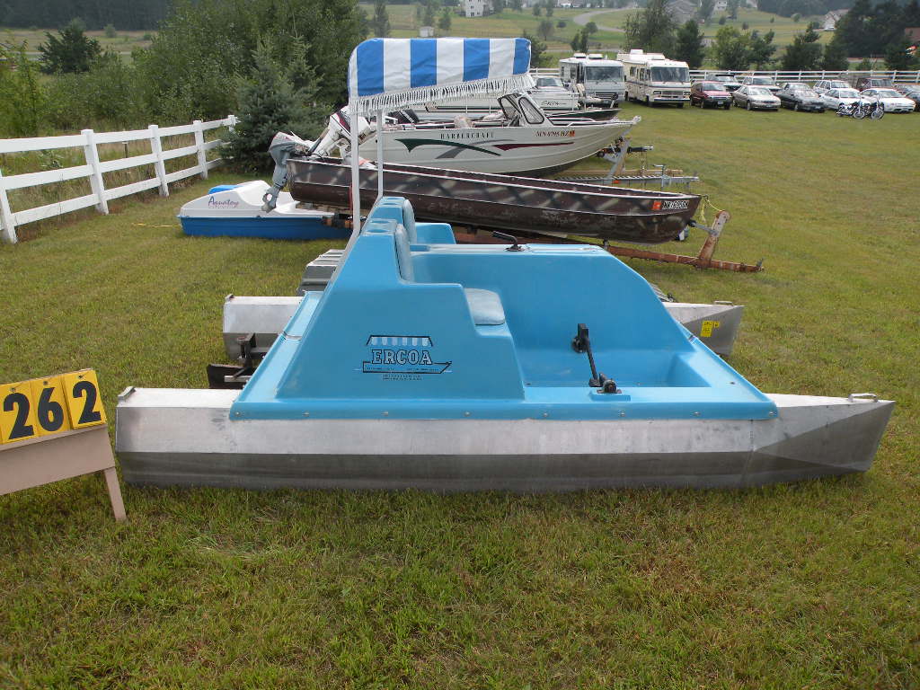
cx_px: 460
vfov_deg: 51.4
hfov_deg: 65.3
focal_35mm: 27
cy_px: 345
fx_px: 718
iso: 64
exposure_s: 1/200
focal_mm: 4.7
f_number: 5
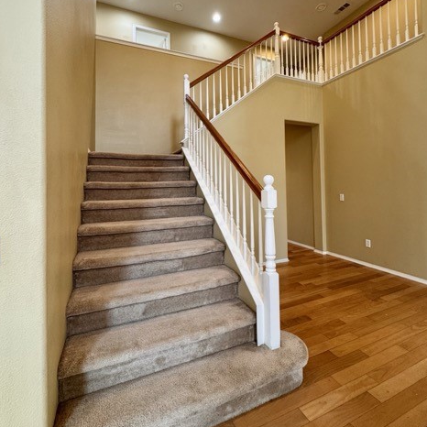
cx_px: 213
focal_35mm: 17
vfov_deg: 83.4
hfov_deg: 84.0
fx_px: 237
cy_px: 181
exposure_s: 1/60
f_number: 2.2
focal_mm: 2.22
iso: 200
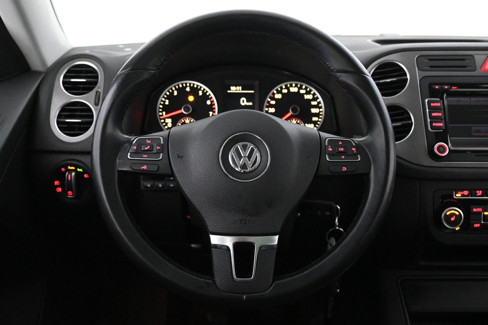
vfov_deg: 38.4
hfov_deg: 55.1
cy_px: 162
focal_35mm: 34
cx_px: 244
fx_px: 468
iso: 7200
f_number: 4.2
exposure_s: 1/40
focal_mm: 23
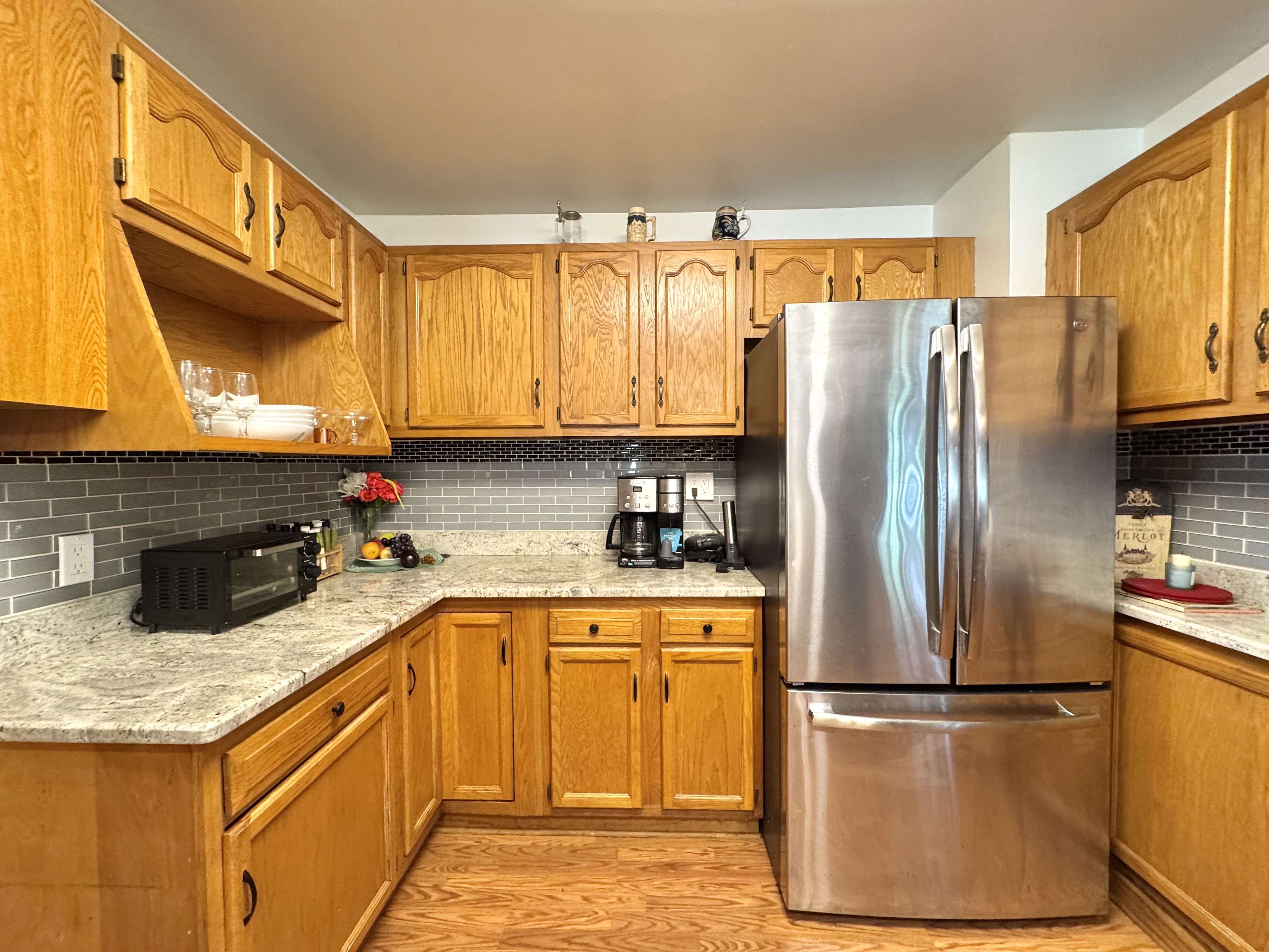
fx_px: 513
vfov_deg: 85.7
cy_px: 476
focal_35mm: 14
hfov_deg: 102.1
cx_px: 634
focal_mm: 2.22
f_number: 2.2
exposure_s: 1/60
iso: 320
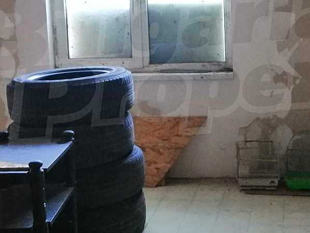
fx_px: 609
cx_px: 223
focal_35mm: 68
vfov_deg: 21.4
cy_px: 60
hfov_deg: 28.2
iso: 320
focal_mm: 3.95
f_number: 1.8
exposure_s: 1/33.3
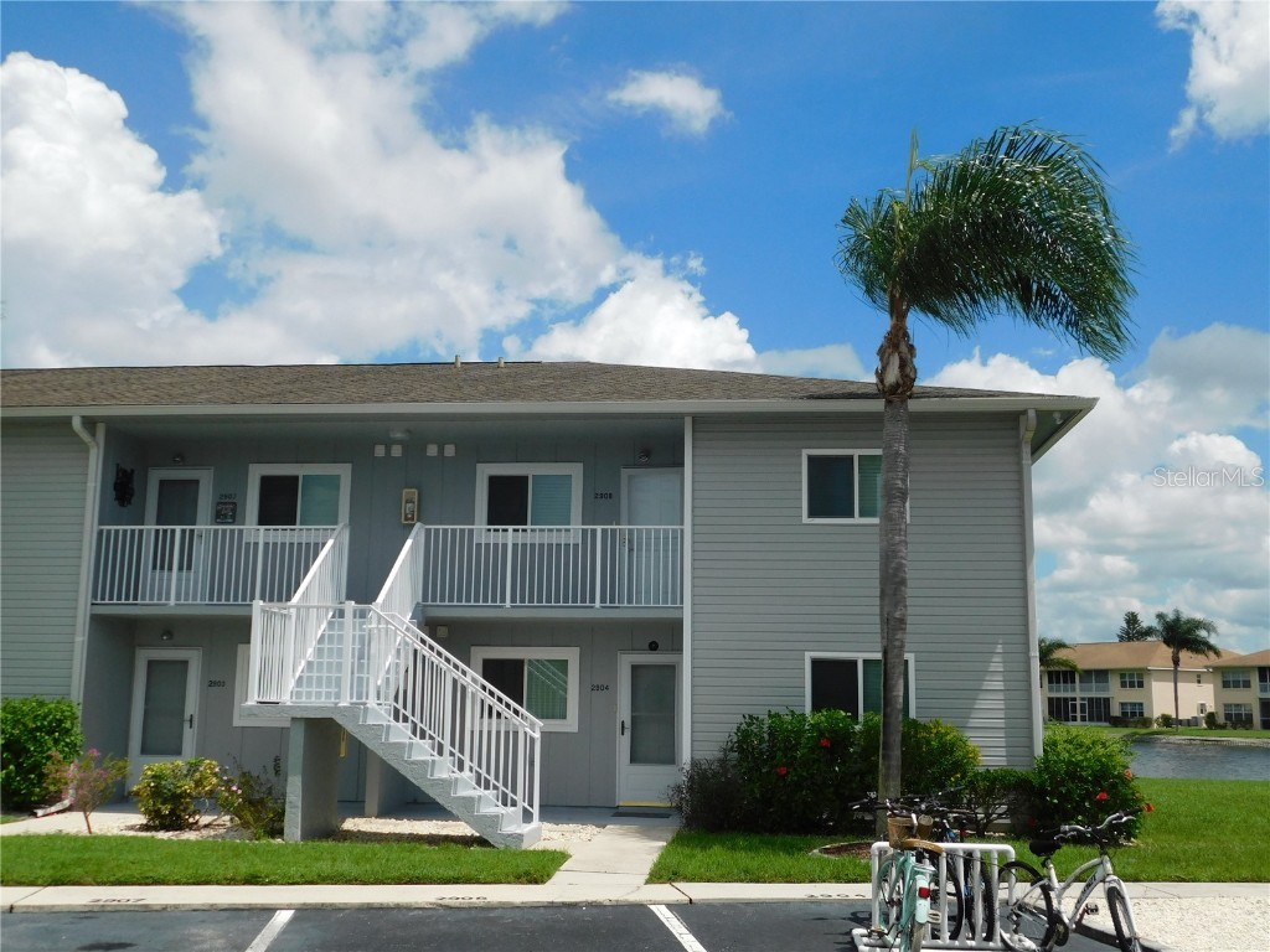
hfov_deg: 51.4
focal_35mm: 36
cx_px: 635
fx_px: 1321
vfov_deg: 39.7
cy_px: 476
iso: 125
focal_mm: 6.3
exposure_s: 1/640
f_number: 7
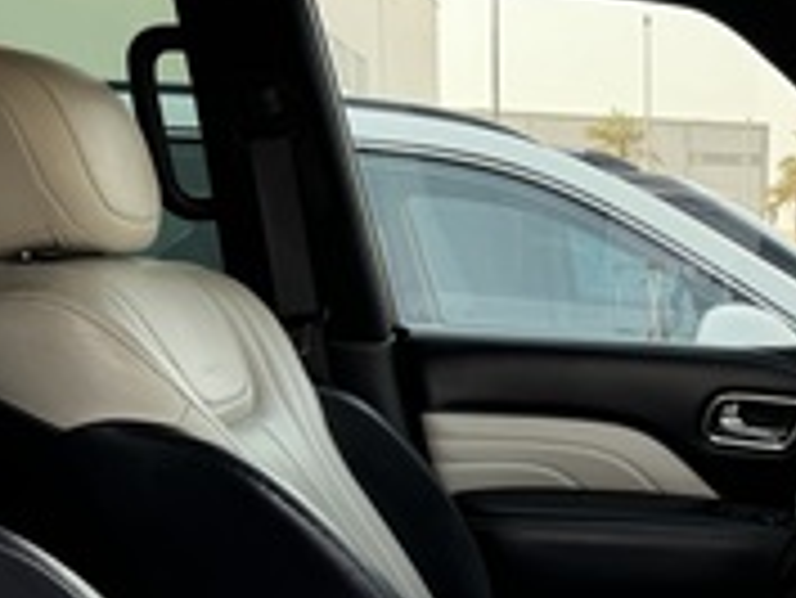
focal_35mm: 62
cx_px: 794
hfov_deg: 29.2
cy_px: 596
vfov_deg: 22.8
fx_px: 1427
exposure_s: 1/204
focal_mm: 6.76
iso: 64
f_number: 1.78
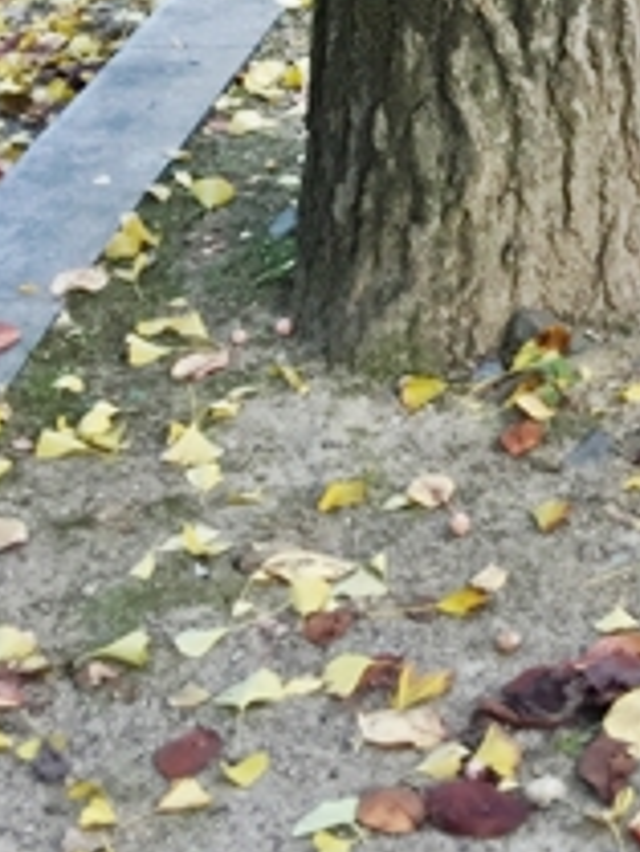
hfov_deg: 13.0
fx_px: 2561
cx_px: 1131
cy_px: -452
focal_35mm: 104
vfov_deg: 17.0
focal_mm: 4.15
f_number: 2.2
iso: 40
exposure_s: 1/120
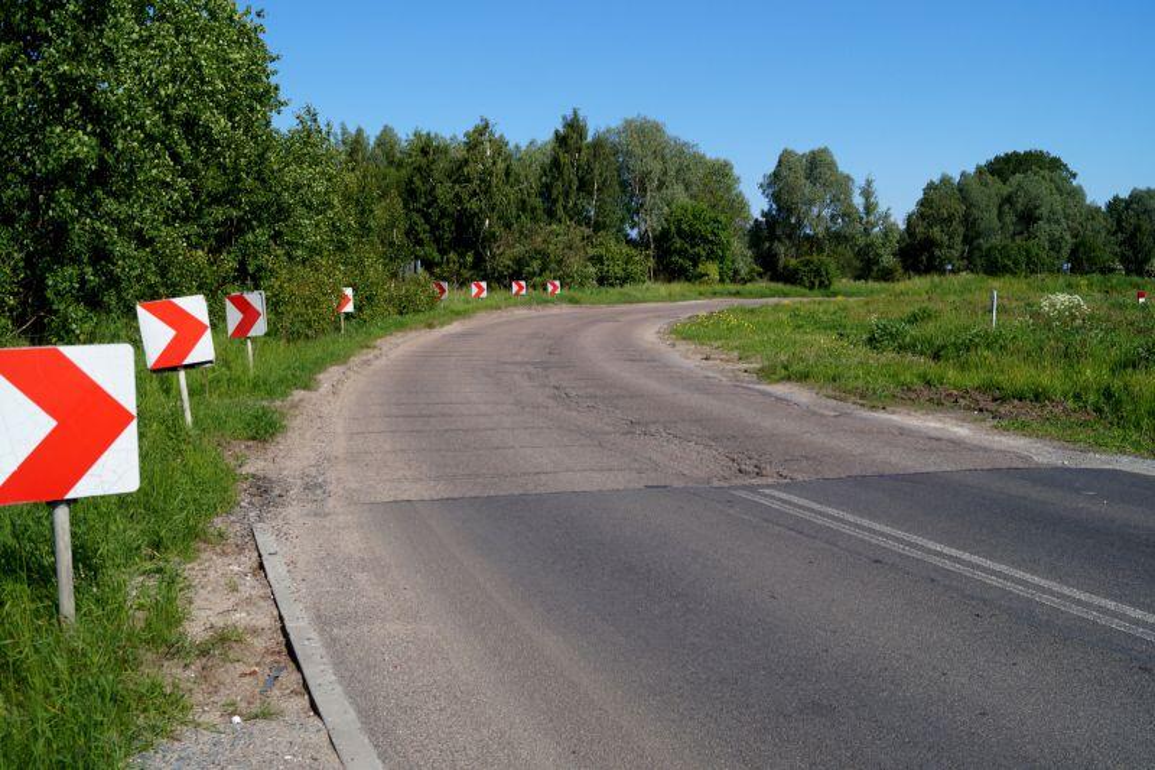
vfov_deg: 36.9
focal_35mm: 36
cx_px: 578
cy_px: 385
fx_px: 1155
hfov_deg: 53.1
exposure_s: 1/1000
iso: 100
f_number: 5
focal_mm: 24
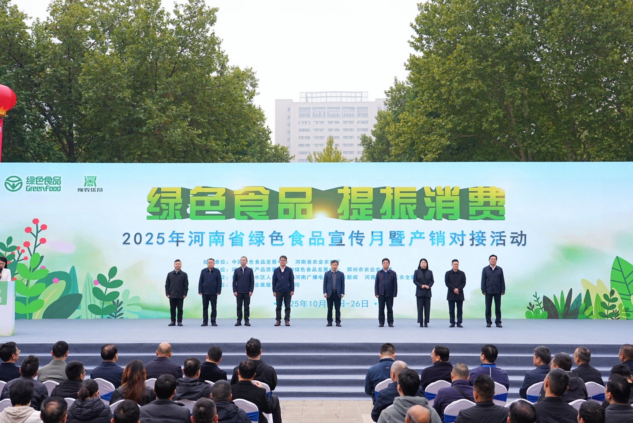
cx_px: 316
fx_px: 651
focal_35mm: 37
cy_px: 212
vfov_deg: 36.0
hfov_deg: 51.9
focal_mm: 37
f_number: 4
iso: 100
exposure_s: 1/160
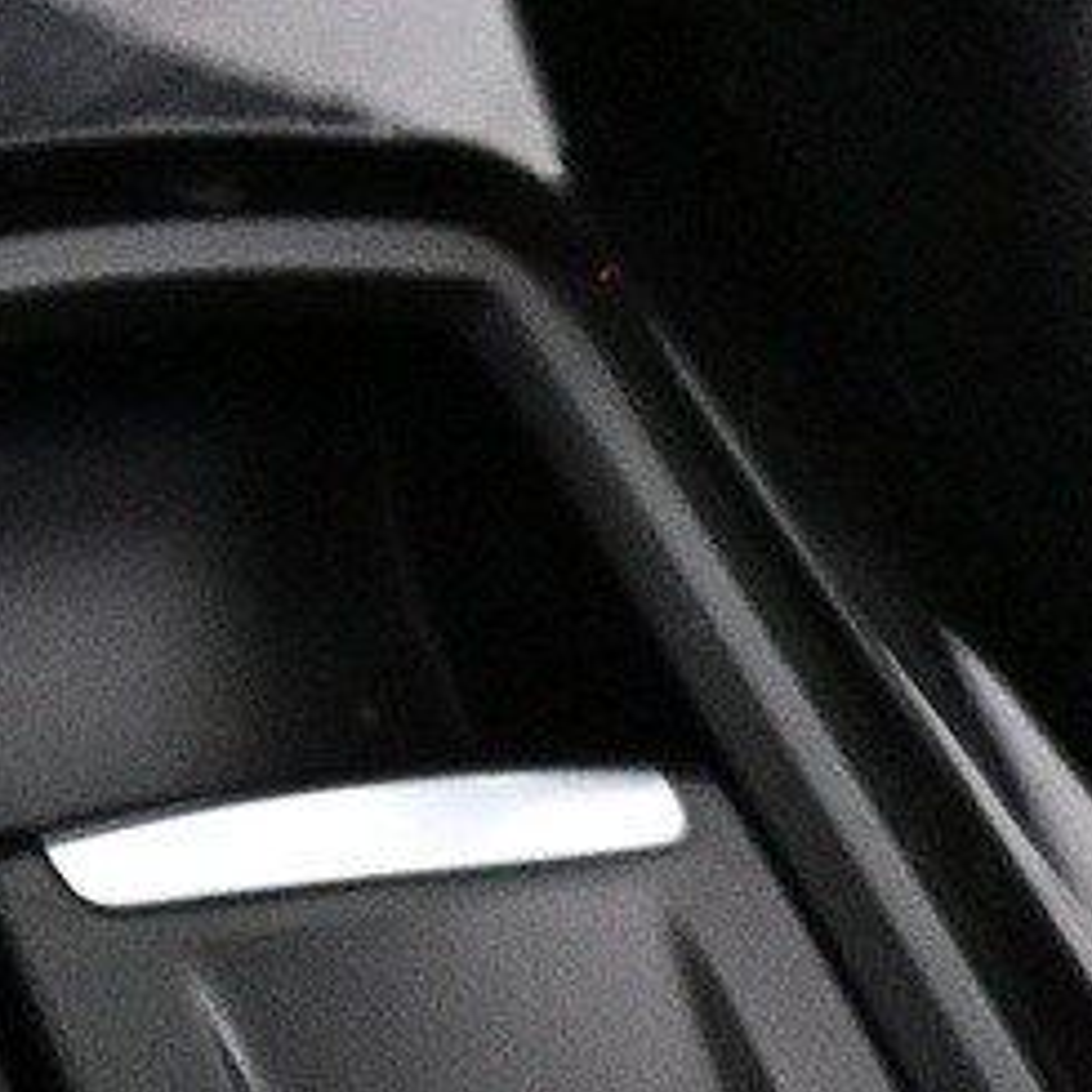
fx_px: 4818
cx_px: -2041
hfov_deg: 10.1
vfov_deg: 11.6
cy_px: -1132
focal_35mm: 135
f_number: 3.5
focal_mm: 16
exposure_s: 1/30
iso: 4000
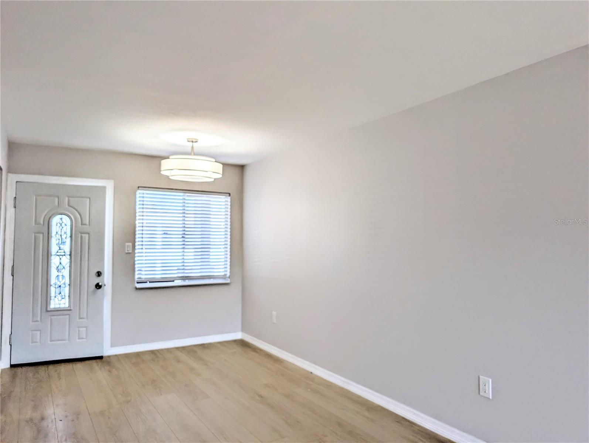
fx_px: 409
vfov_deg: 56.9
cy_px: 222
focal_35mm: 24
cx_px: 294
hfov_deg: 71.5
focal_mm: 6.9
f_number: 1.68
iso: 22
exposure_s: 1/1572
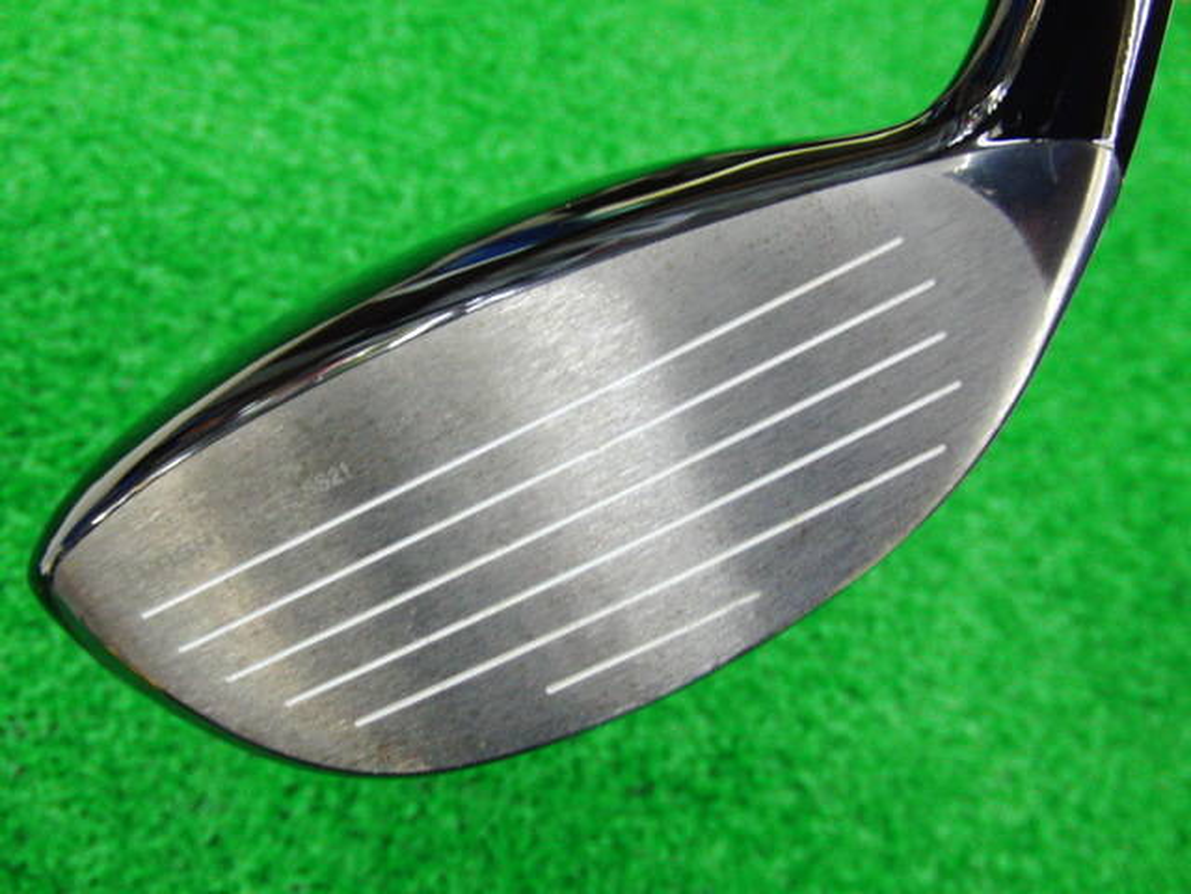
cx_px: 596
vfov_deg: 38.7
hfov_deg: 50.1
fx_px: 1273
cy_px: 447
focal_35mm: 37
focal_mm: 6.42
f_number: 3.6
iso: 400
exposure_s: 1/20
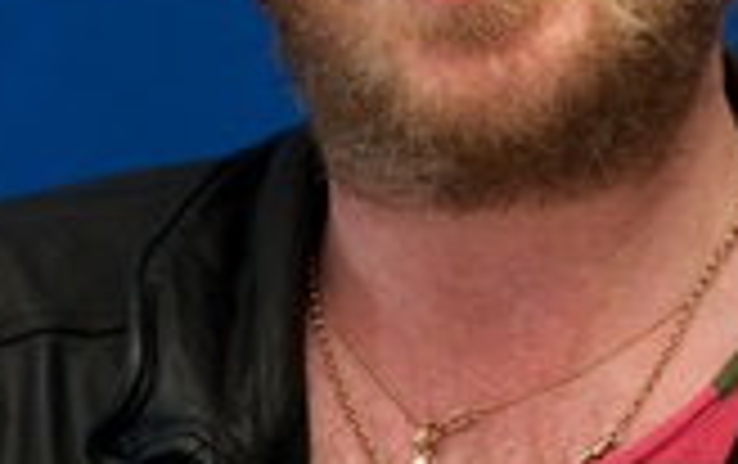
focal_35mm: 496
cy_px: -176
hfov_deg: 4.2
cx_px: 459
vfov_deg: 2.7
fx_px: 9990
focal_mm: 200
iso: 800
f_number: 5.6
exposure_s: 1/60
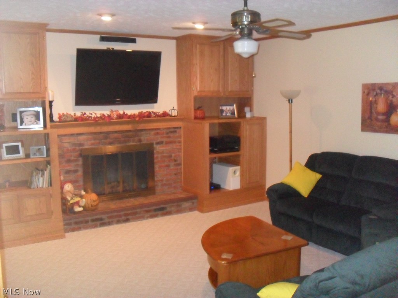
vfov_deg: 40.7
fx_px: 402
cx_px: 199
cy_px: 149
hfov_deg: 52.6
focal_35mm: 35
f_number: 3
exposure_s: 1/45
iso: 640
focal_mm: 6.3
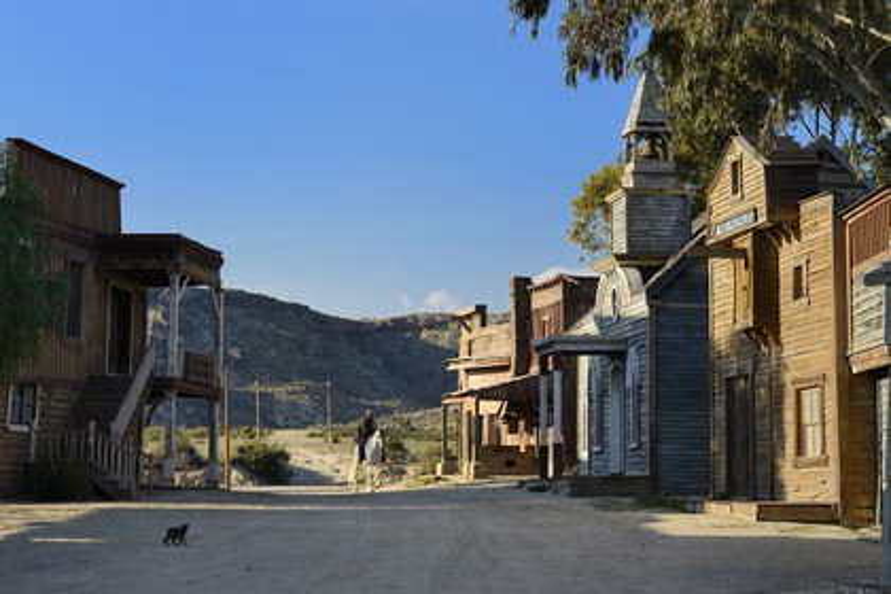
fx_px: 2277
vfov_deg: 14.9
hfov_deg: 22.1
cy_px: 297
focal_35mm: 92
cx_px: 446
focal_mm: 92
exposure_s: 1/320
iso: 200
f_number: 9
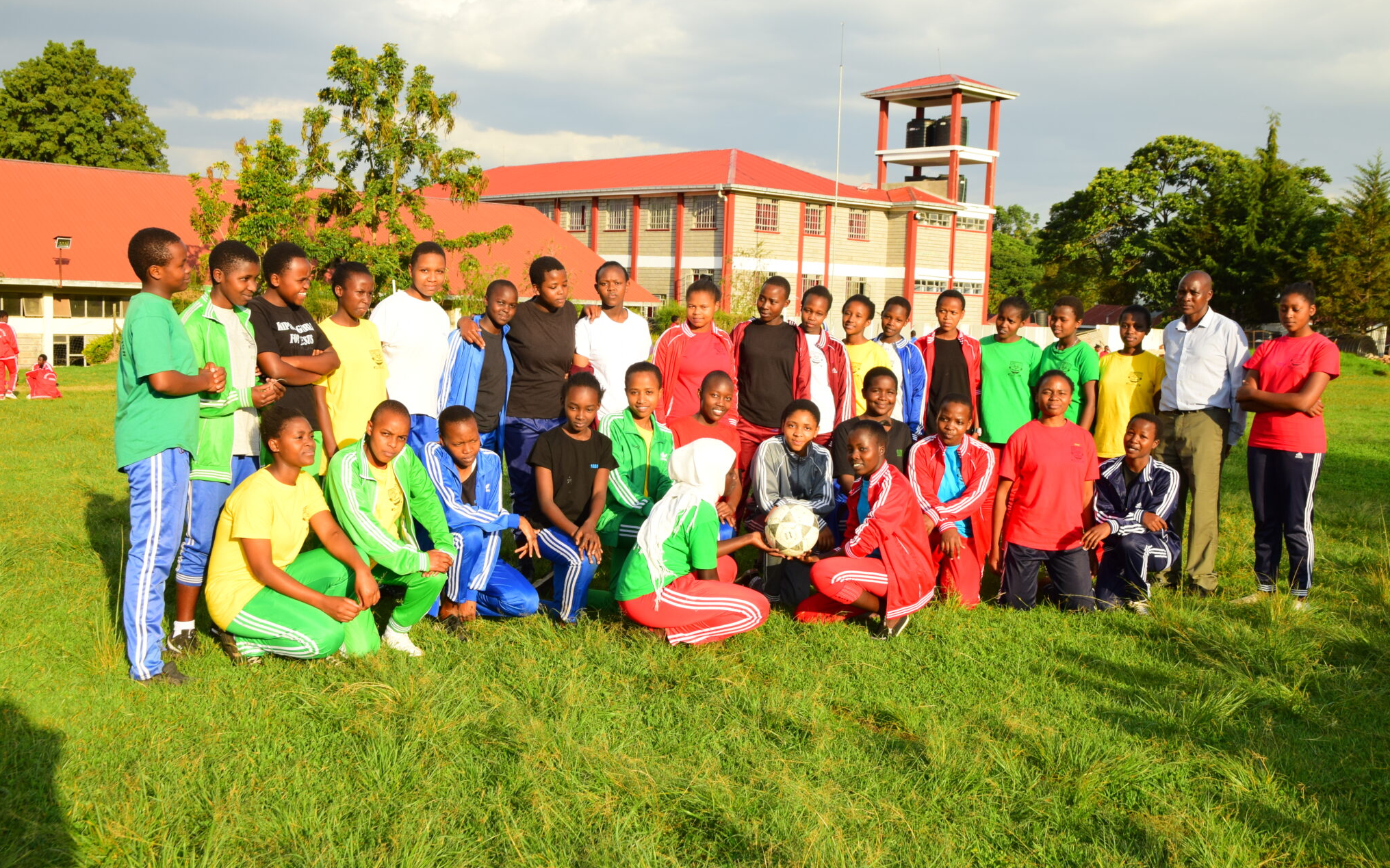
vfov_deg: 34.4
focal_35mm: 37
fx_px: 1402
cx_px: 698
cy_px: 420
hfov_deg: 52.8
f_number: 9
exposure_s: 1/200
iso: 200
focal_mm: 24
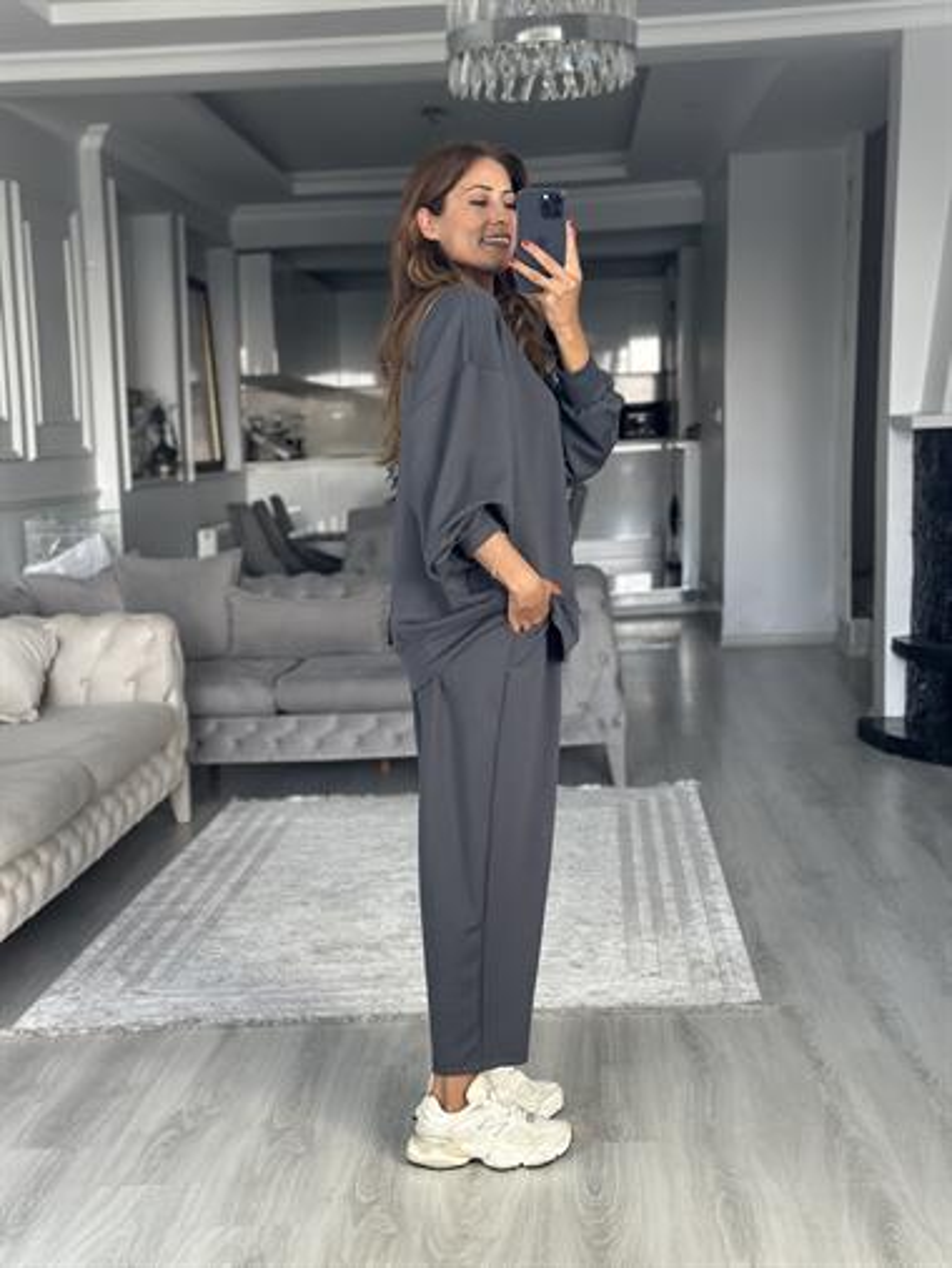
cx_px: 476
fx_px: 1759
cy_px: 634
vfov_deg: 39.6
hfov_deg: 30.3
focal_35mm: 48
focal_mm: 6.86
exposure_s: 1/70
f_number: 1.78
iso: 125
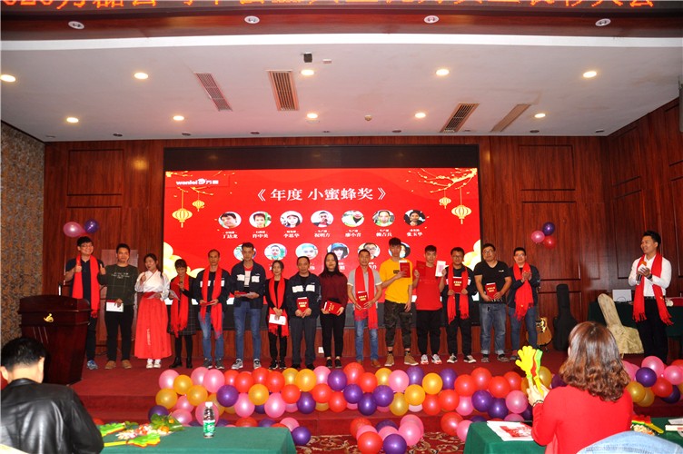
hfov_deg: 67.4
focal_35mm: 27
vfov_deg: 47.8
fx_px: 512
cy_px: 227
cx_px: 342
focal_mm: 18
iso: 400
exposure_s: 1/60
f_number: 3.5
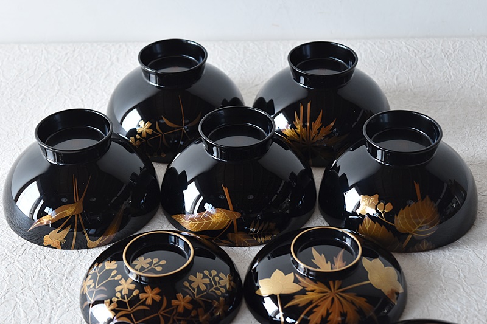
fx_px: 1116
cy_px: 162
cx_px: 244
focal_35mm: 82
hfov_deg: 24.6
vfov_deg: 16.5
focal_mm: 55
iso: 800
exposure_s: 1/8
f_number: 5.6
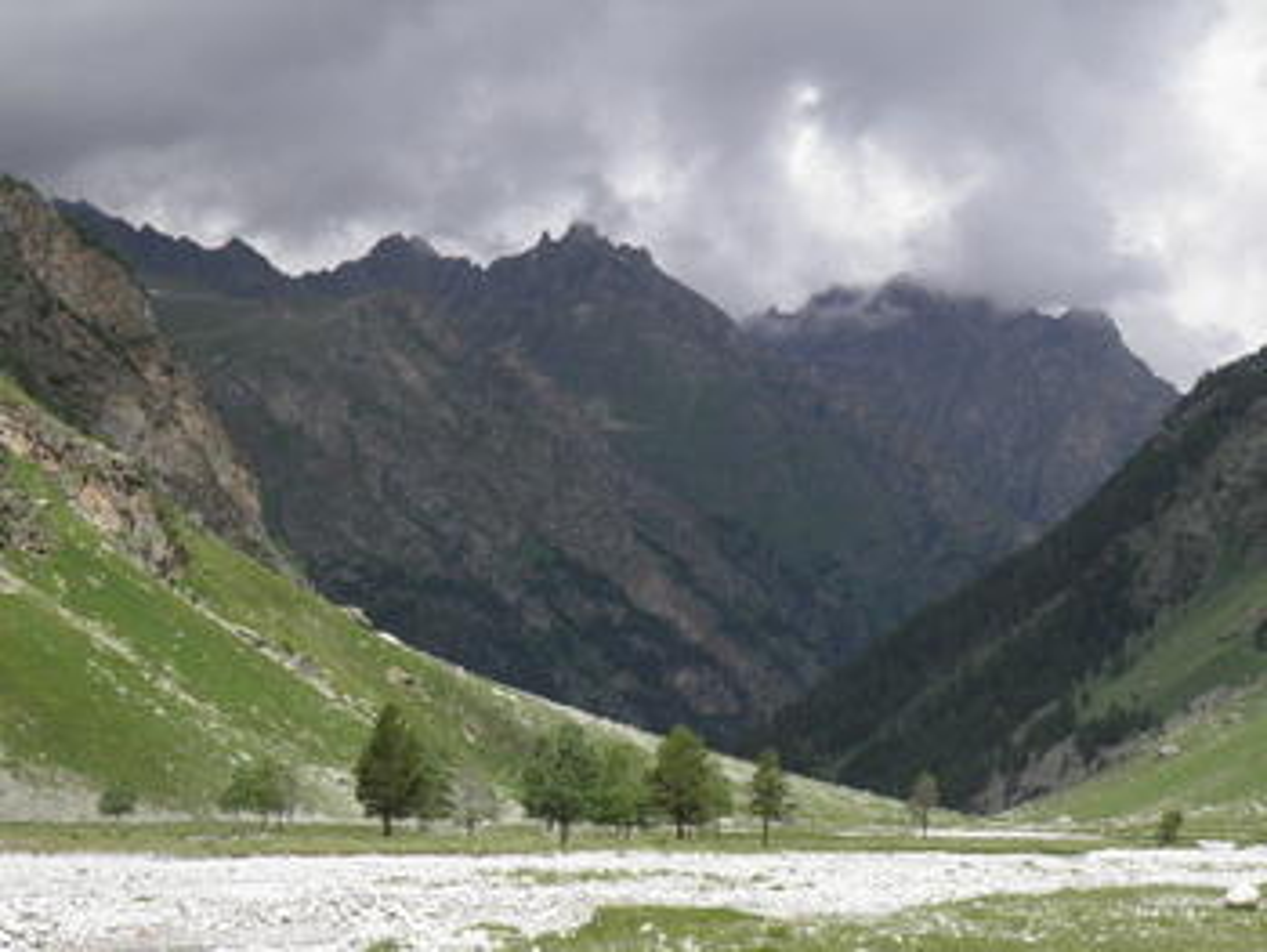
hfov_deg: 31.2
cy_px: 476
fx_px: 2271
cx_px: 634
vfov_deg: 23.7
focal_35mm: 62
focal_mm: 11.2
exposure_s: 1/320
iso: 50
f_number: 6
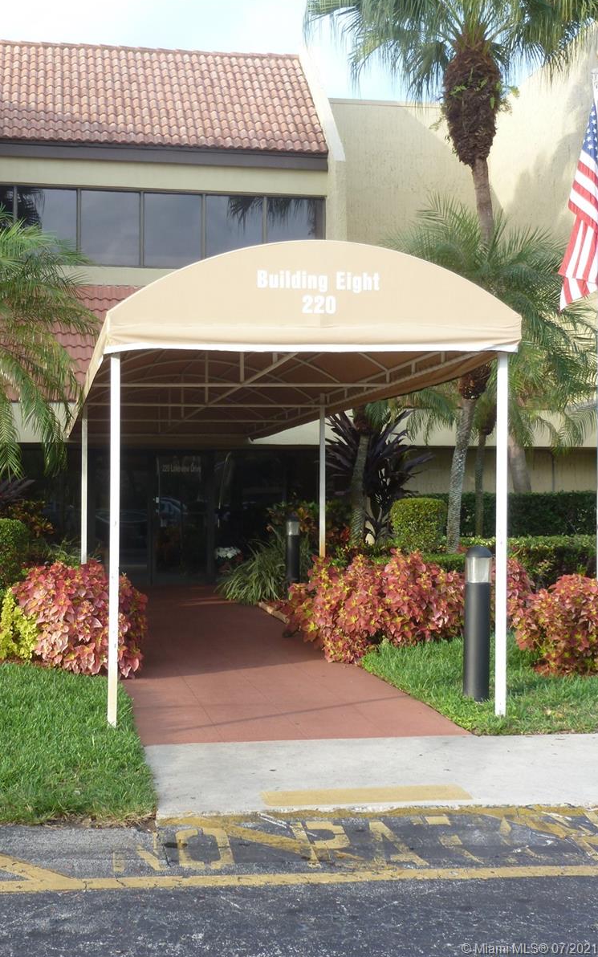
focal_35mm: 48
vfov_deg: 41.8
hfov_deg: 26.8
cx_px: 245
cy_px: 477
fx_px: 1252
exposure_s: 1/100
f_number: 4
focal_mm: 8
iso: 100
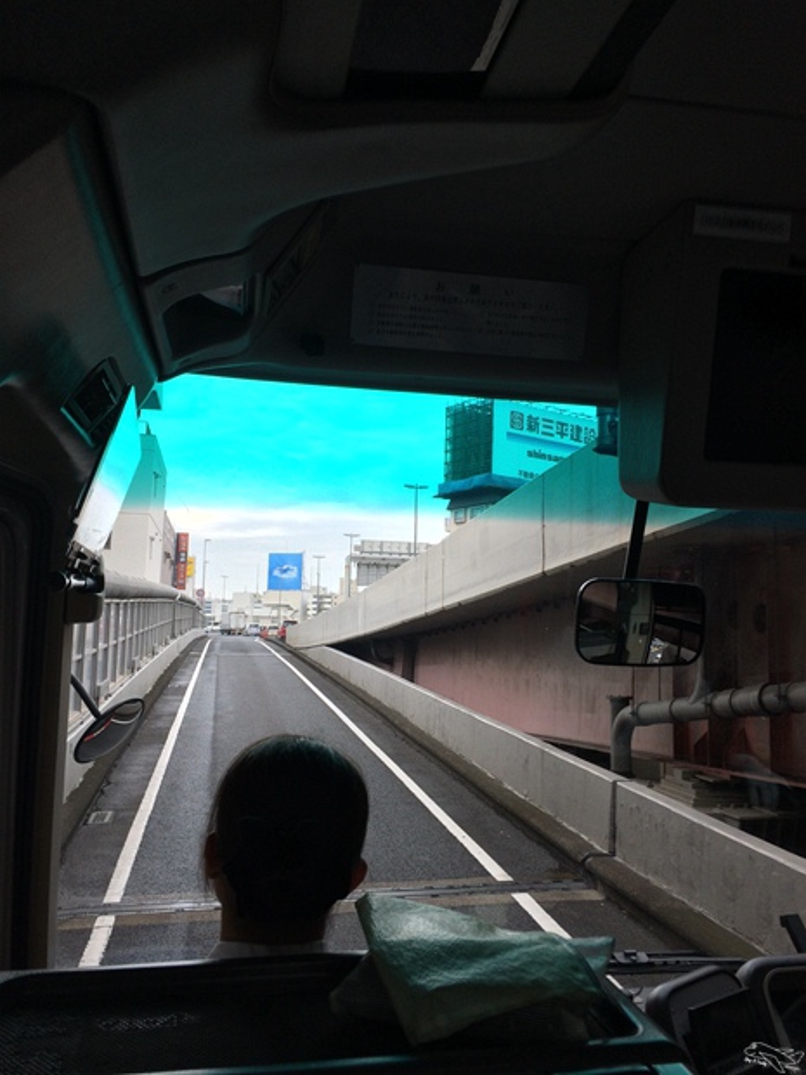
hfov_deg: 48.2
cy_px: 538
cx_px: 403
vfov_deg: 61.7
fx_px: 900
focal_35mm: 29
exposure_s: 1/554
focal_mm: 4.15
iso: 32
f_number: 2.2
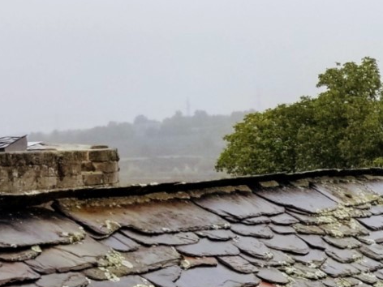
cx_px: 737
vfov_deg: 13.2
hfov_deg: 14.9
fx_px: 1228
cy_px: 273
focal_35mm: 111
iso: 50
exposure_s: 1/365
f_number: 1.7
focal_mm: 4.3
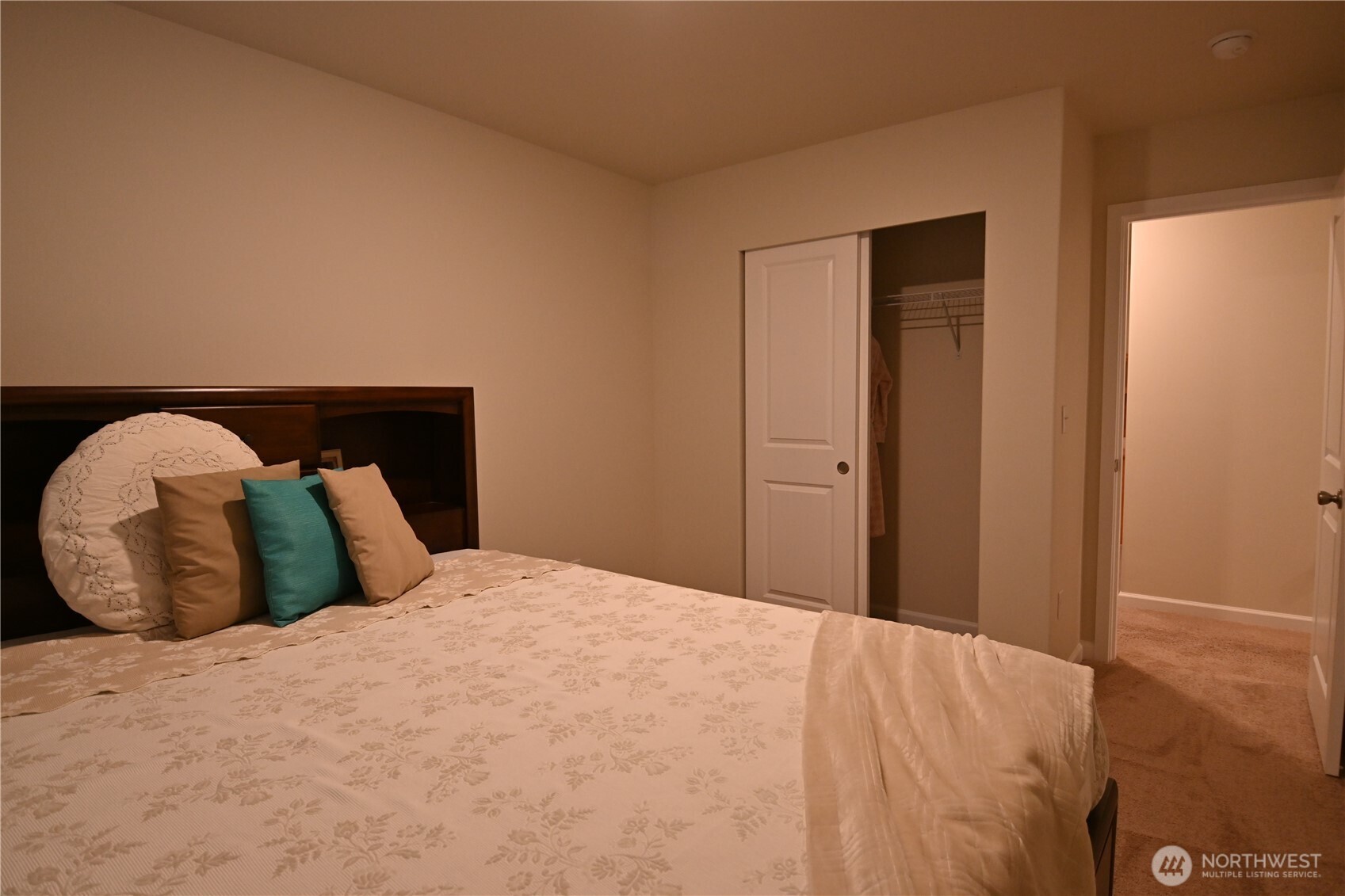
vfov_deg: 63.2
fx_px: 728
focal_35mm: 20
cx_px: 672
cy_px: 448
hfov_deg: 85.4
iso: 900
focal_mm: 13
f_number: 4
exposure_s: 1/60
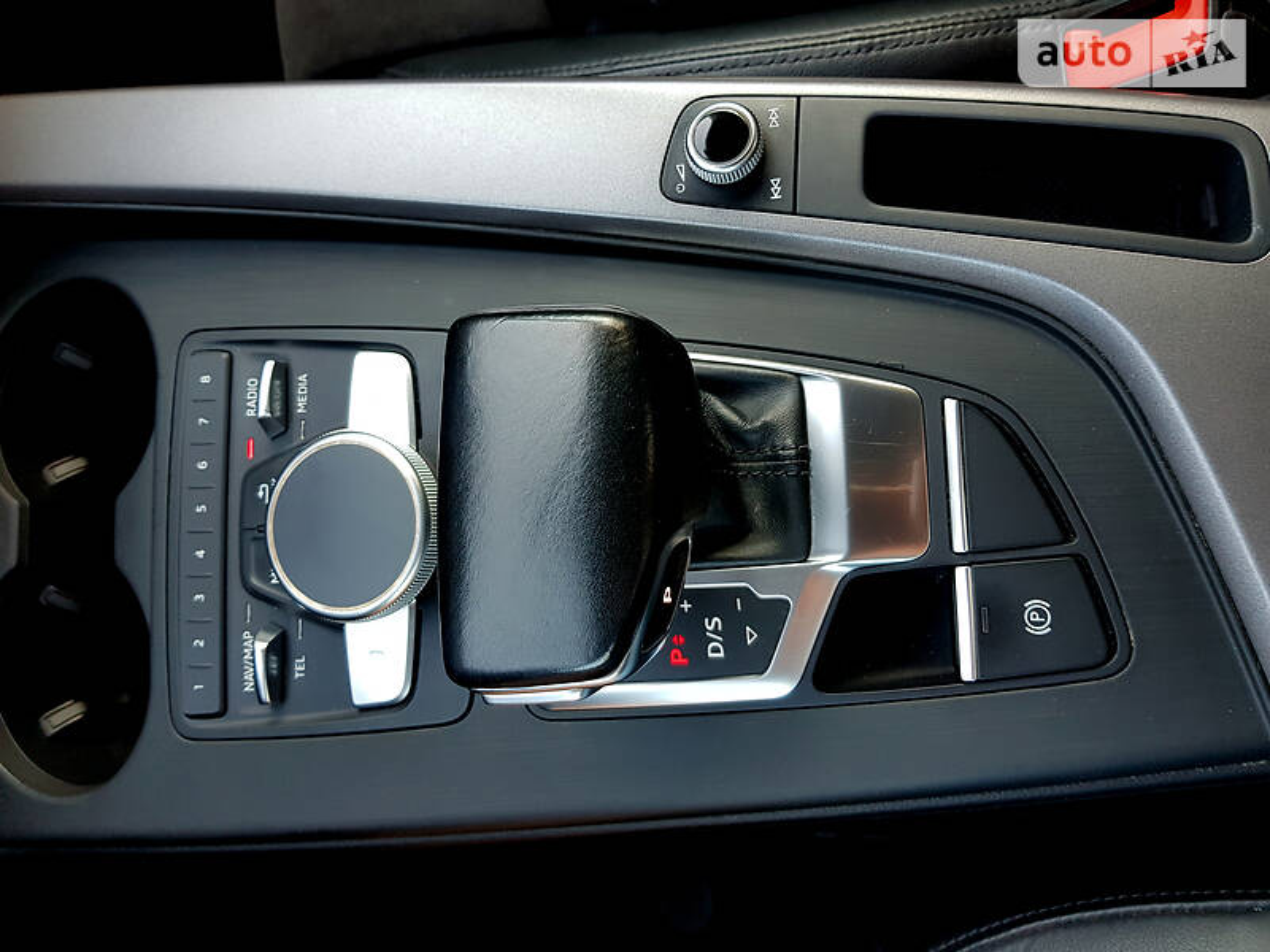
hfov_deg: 67.3
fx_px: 954
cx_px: 635
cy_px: 476
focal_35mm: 26
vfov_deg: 53.1
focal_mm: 4.2
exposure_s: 1/50
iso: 64
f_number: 1.7
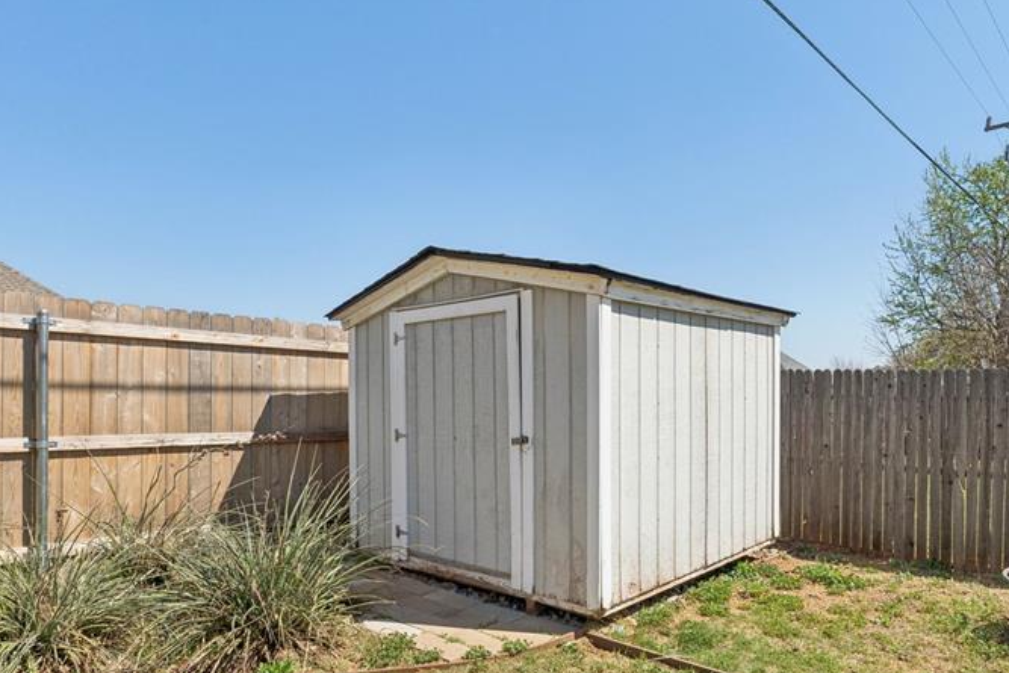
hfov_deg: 75.9
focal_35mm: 23
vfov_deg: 55.1
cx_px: 550
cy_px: 361
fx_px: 645
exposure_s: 1/800
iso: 200
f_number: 8
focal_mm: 10
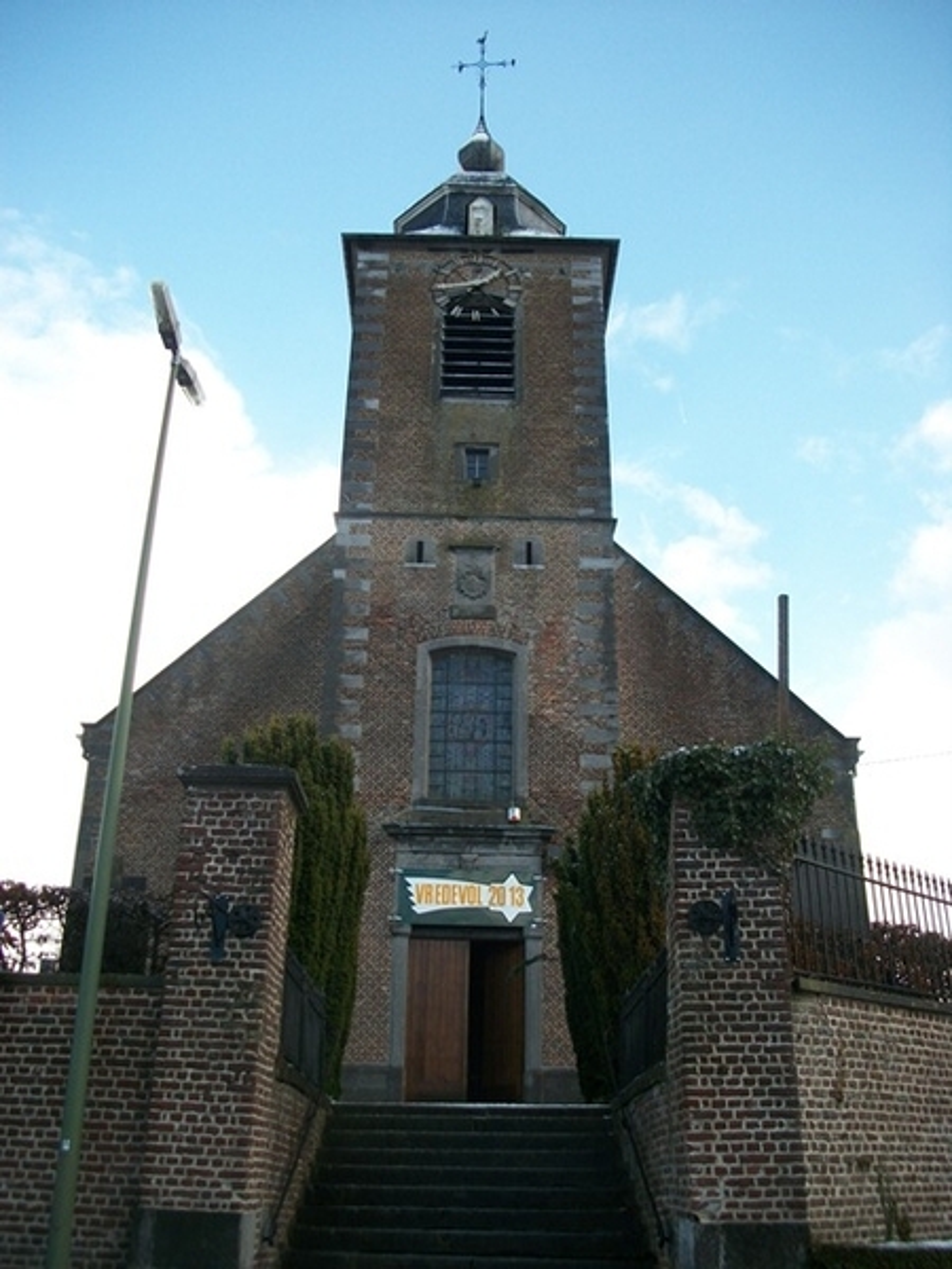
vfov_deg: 56.8
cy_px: 634
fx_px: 1173
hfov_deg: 44.2
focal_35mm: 32
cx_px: 476
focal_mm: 5.7
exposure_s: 1/320
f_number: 2.9
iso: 80
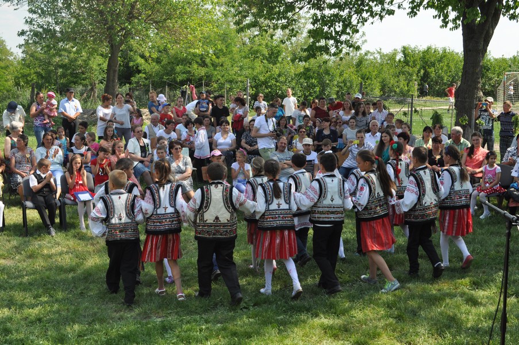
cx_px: 260
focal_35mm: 48
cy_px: 172
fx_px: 691
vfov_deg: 28.0
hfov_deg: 41.2
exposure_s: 1/320
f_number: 9
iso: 320
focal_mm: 32
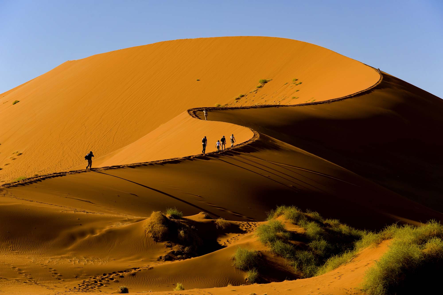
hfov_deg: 17.1
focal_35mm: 120
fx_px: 1476
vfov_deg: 11.4
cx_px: 222
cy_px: 148
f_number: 9
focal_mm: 120
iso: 100
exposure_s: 1/320
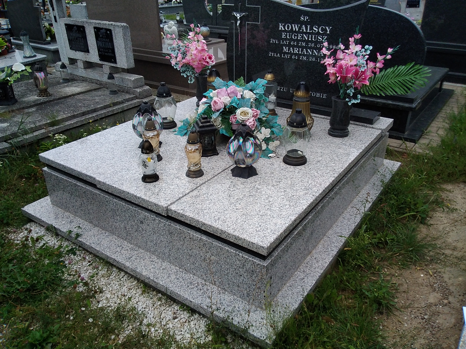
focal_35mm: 30
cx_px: 239
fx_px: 404
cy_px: 171
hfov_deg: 60.0
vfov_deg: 46.8
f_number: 2.4
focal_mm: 2.39
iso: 100
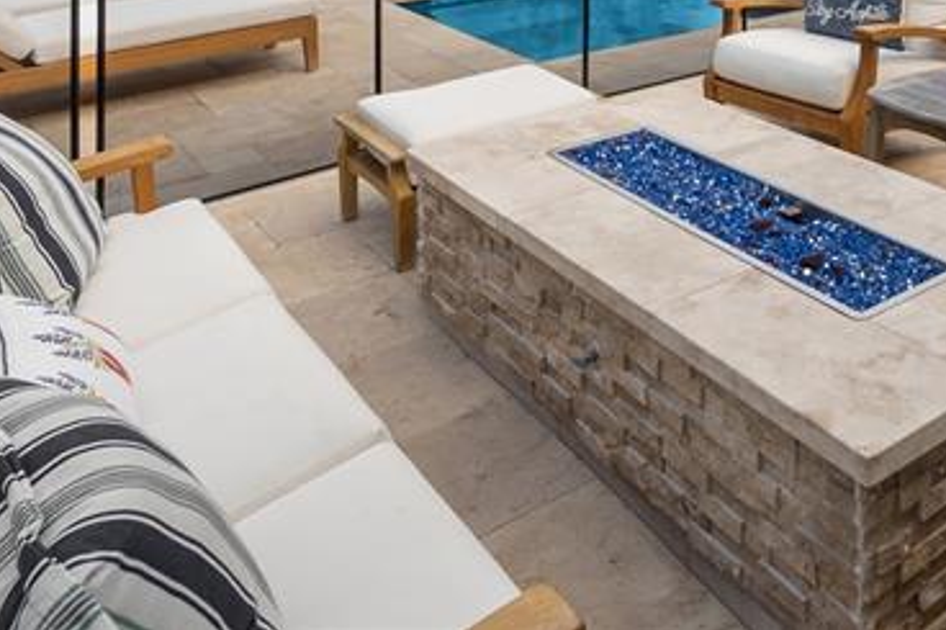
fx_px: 1024
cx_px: 802
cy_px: -246
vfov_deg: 27.0
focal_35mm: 39
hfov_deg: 46.1
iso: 100
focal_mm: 14
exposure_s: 1/25
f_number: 11
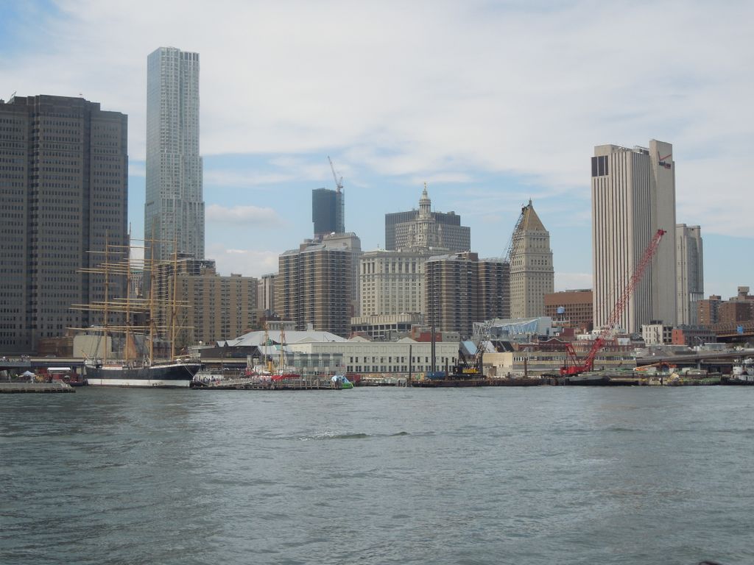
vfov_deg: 24.0
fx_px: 1329
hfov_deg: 31.7
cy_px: 282
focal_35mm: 61
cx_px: 377
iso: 100
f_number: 8.6
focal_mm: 11
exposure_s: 1/250
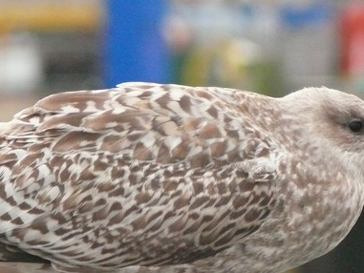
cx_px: 225
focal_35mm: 826
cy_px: 203
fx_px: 8688
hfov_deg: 2.4
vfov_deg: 1.8
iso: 800
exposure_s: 1/125
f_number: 3.7
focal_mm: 88.8
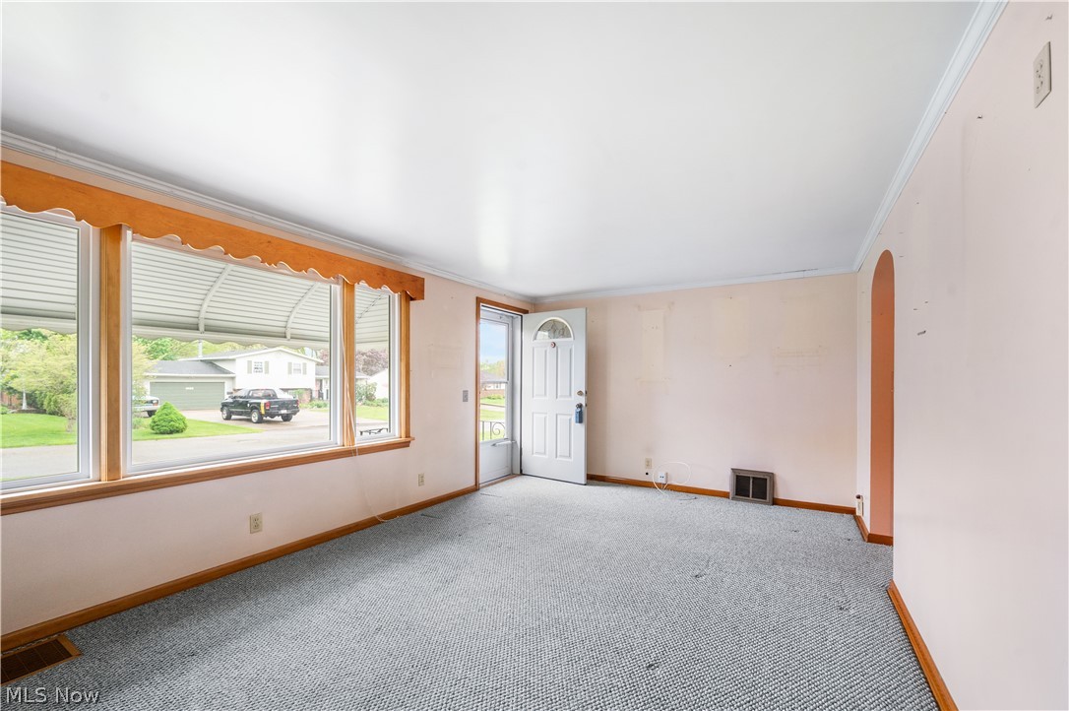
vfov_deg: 81.1
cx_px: 534
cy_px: 356
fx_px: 415
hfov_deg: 104.3
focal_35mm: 14
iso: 1000
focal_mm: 14
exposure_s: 1/160
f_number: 8
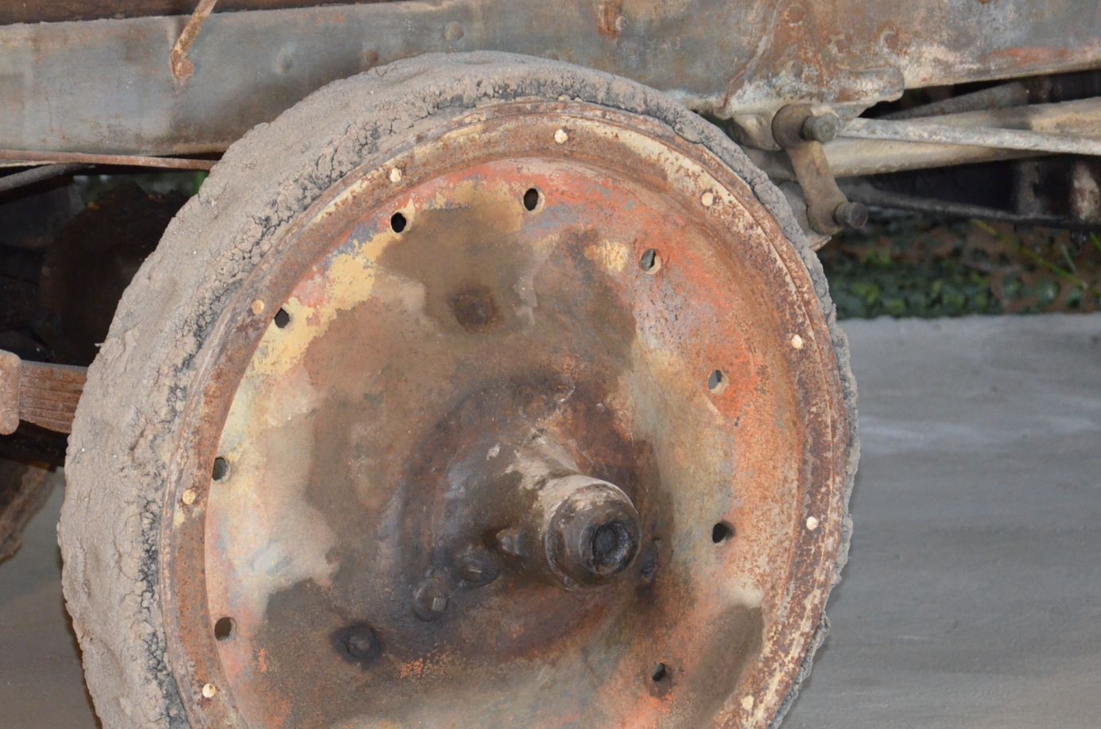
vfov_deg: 6.7
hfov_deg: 10.1
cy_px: 462
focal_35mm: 205
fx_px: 6245
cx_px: 474
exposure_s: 1/60
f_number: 5.6
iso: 3200
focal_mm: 105
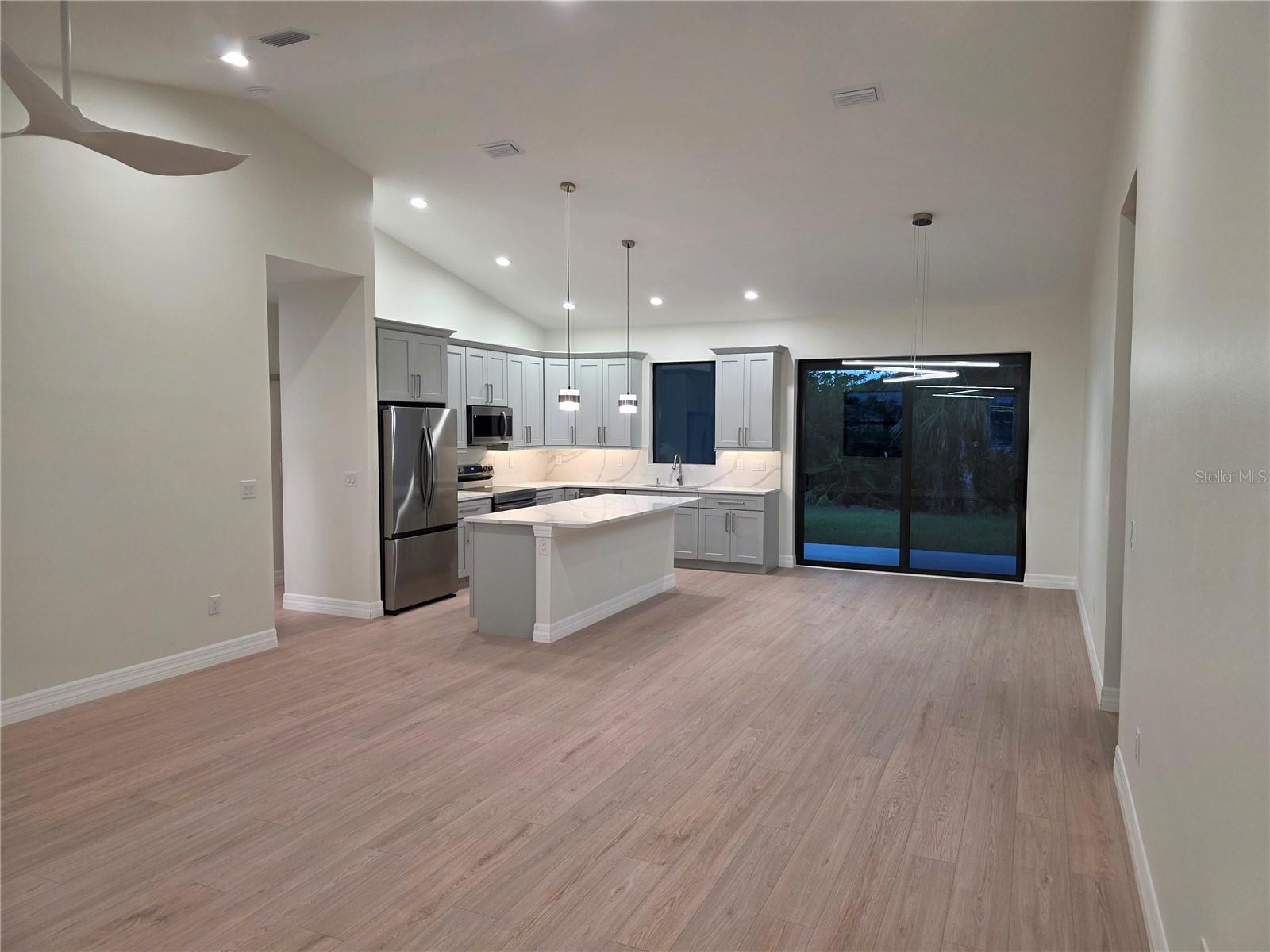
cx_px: 635
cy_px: 476
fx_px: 844
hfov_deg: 73.9
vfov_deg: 58.9
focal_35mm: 23
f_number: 1.7
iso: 160
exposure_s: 1/120
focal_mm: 6.3
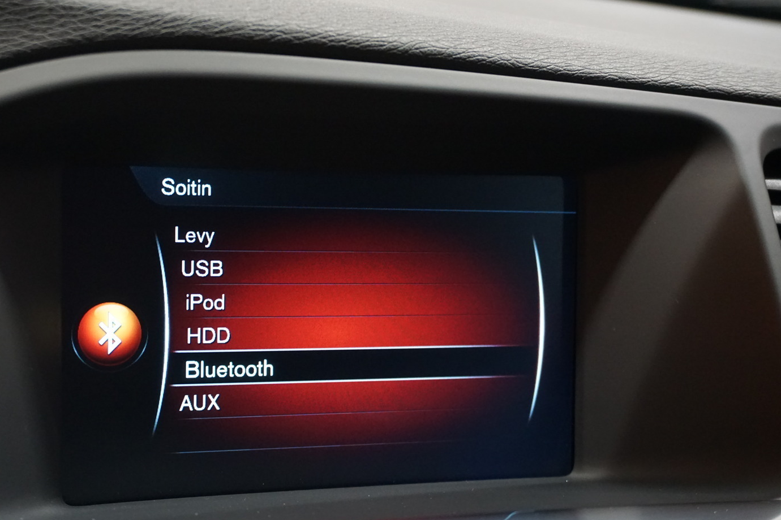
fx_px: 1184
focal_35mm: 55
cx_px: 333
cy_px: 275
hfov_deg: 36.4
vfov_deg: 24.8
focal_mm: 31
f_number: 5
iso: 2500
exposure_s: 1/60
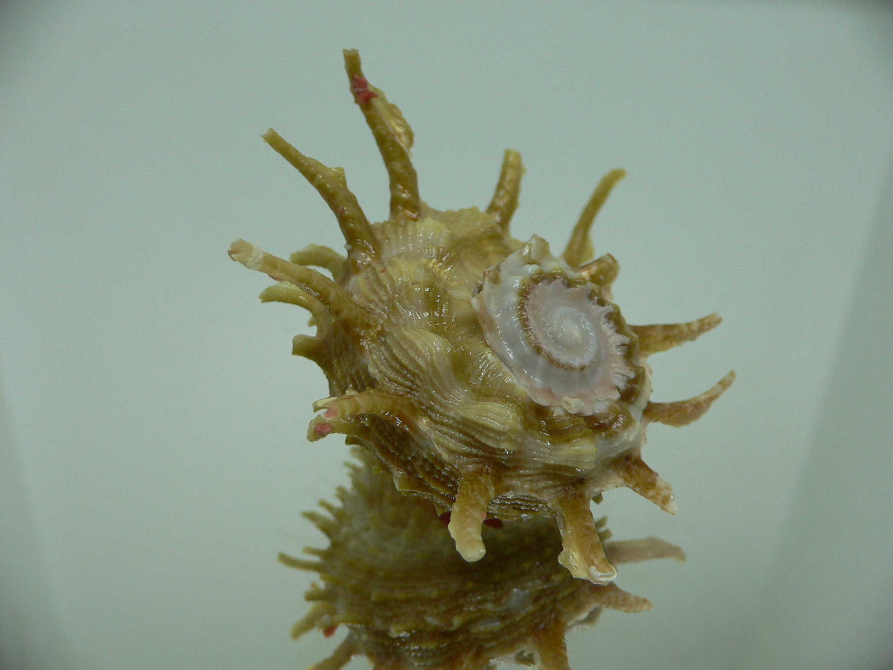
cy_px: 335
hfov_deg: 52.6
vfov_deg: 40.7
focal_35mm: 35
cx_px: 446
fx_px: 903
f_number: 2.8
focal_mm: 4.6
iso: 100
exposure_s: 1/60
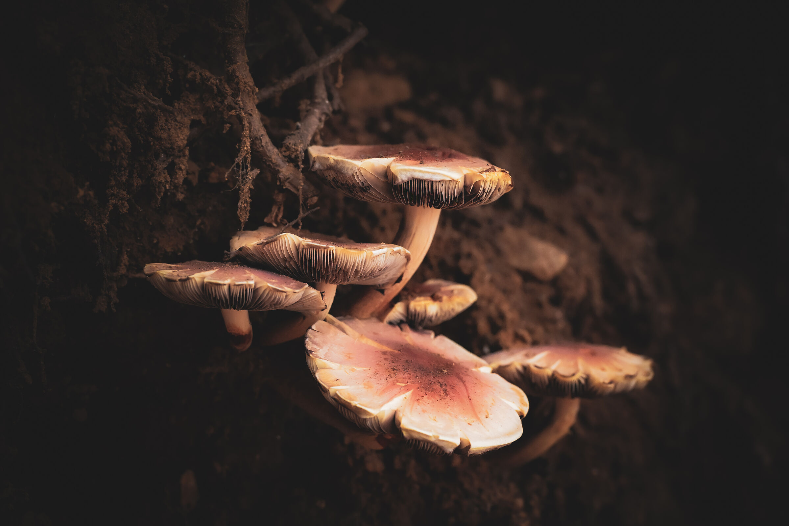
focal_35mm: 75
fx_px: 1643
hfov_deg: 27.0
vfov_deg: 18.2
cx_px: 394
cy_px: 263
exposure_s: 1/80
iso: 6400
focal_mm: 50
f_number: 4.5
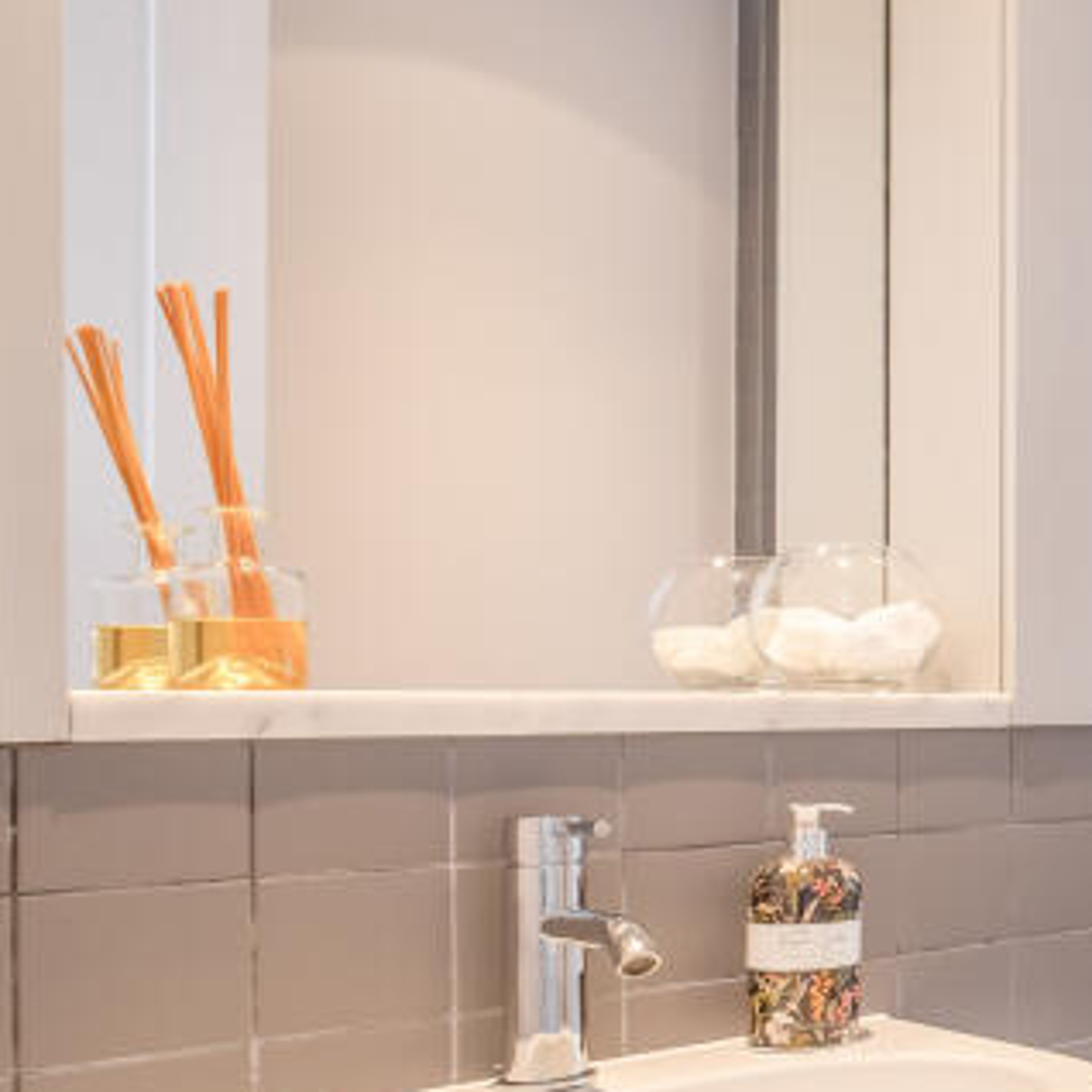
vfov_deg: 40.8
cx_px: 1720
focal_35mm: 41
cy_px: 640
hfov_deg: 26.4
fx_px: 1463
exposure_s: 1/8
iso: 200
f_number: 7.1
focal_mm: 10
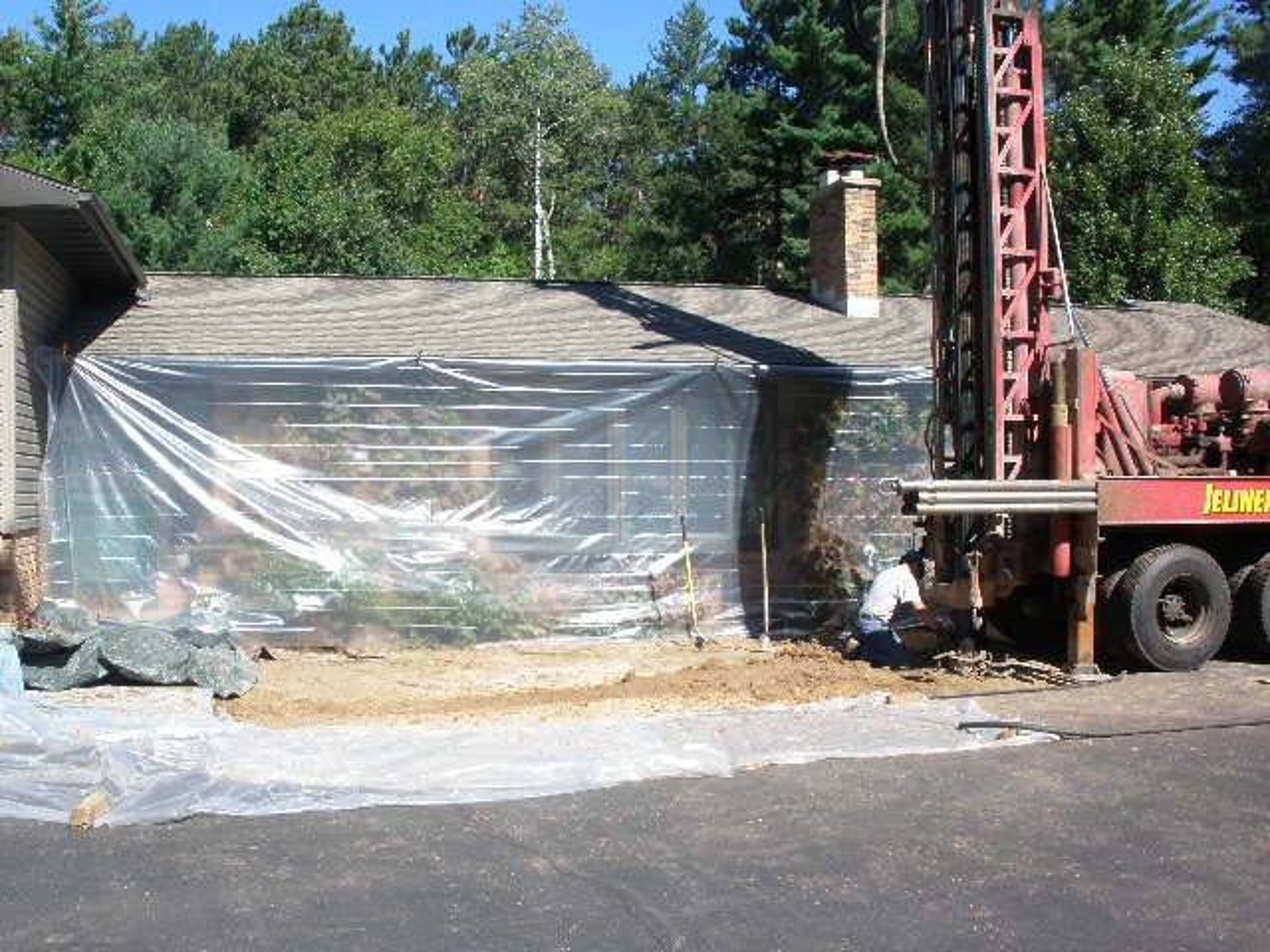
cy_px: 476
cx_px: 635
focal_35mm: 36
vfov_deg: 39.7
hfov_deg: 51.4
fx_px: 1321
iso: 64
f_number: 5.6
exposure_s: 1/160
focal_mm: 6.3
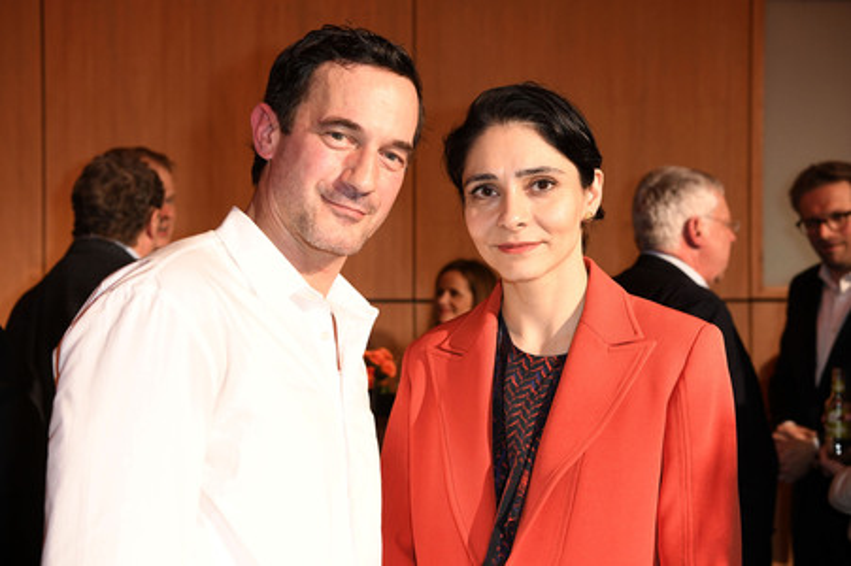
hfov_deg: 41.1
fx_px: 1134
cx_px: 426
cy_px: 283
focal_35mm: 48
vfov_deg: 28.0
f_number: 4.5
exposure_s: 1/60
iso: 2000
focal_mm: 48
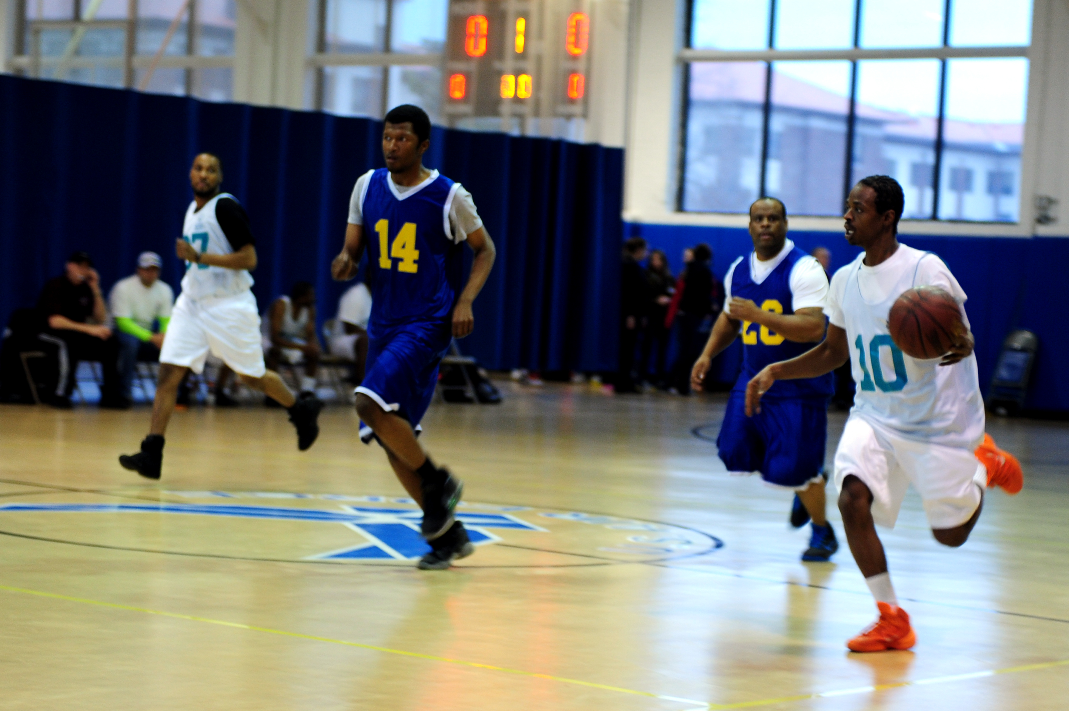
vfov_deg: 21.9
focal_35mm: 62
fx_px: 1840
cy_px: 356
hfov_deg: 32.4
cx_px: 534
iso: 800
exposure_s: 1/160
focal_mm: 62
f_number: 2.8
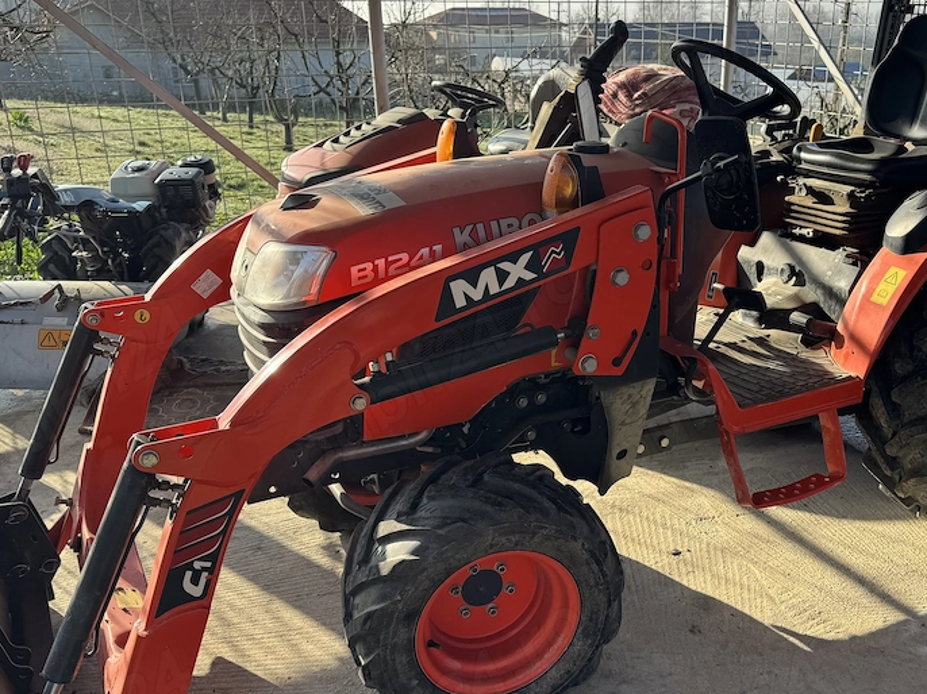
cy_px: 394
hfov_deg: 51.9
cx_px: 595
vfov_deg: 40.6
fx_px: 937
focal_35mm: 35
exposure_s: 1/1010
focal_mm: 6.76
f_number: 1.78
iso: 80
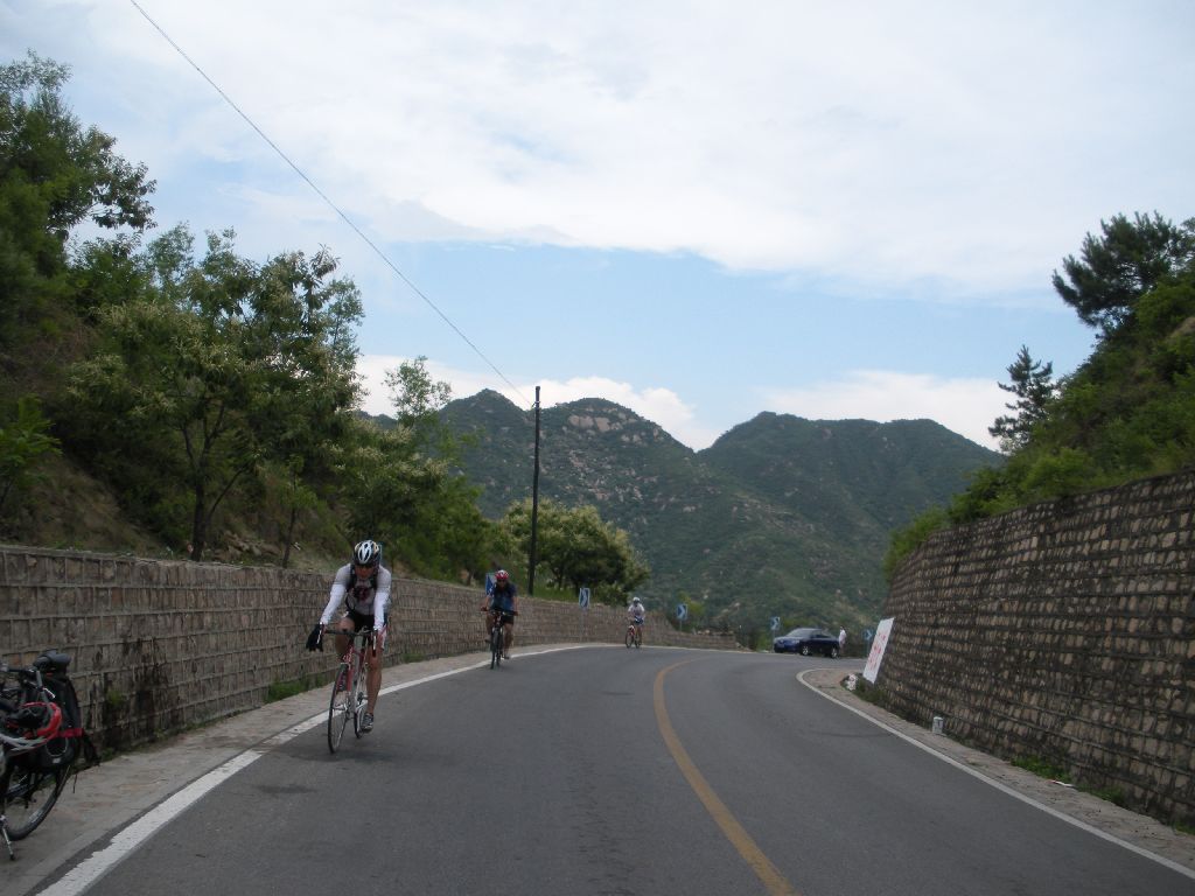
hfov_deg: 51.4
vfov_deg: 39.7
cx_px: 598
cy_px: 448
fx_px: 1243
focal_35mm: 36
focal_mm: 6.3
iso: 64
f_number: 3.5
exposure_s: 1/324
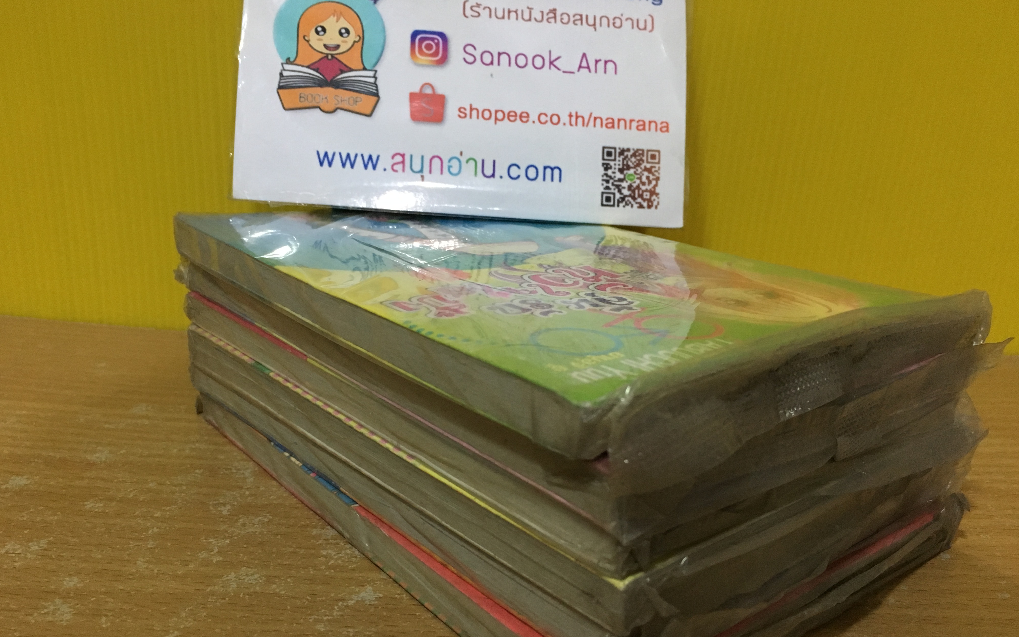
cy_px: 376
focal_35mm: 31
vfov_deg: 40.5
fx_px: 861
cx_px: 508
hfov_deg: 61.2
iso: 200
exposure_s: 1/20
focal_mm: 4.15
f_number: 2.2
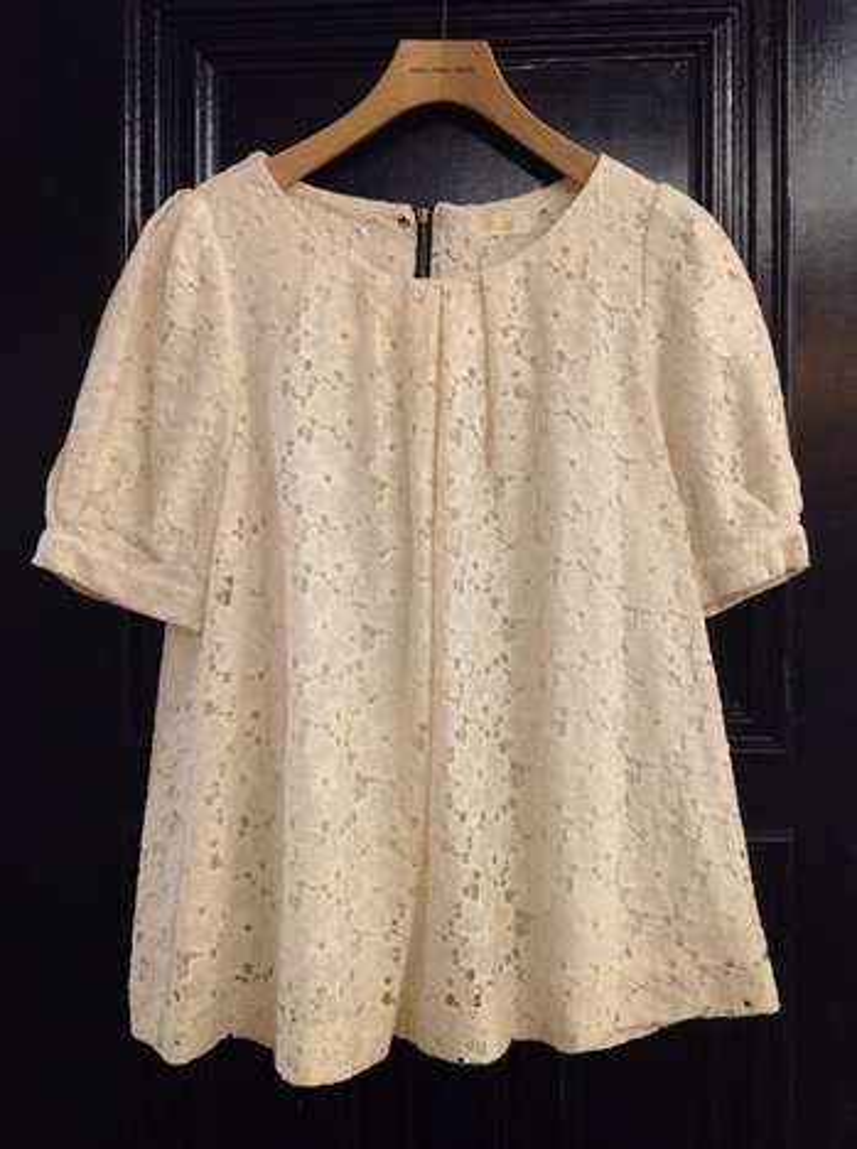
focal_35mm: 35
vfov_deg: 52.7
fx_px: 1160
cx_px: 428
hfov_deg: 40.6
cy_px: 574
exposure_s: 1/20
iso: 80
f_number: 2.4
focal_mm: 4.28
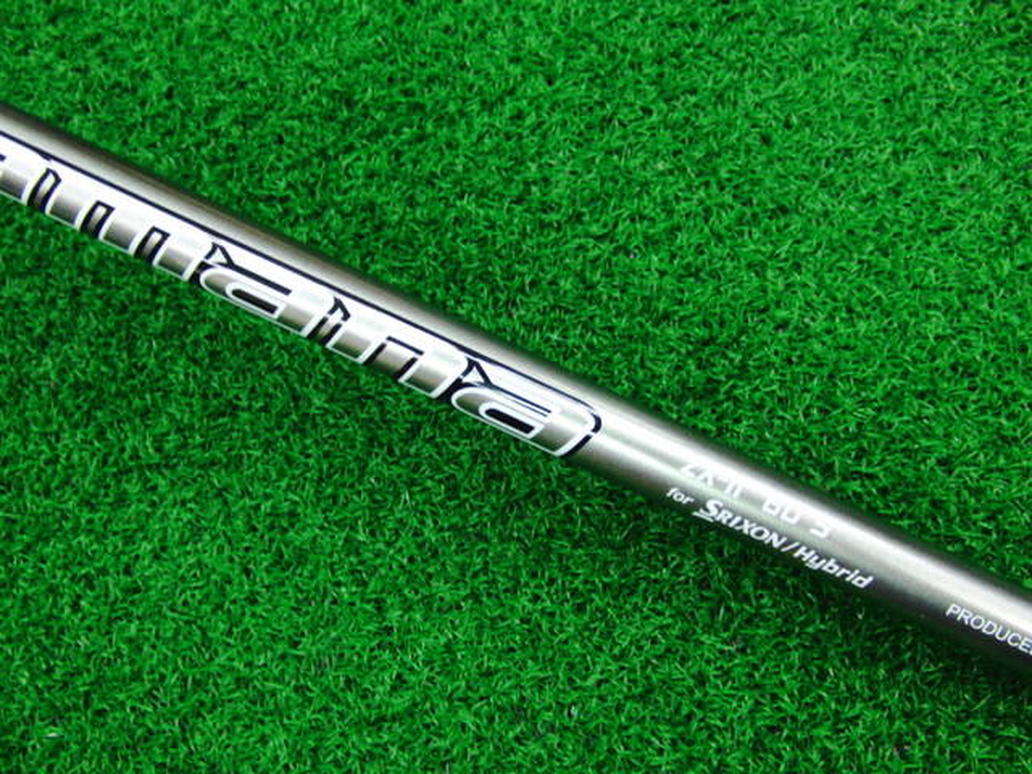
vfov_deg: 38.7
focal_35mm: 37
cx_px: 516
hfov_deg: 50.1
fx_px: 1103
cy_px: 387
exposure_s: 1/40
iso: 400
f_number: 3.6
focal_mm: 6.42
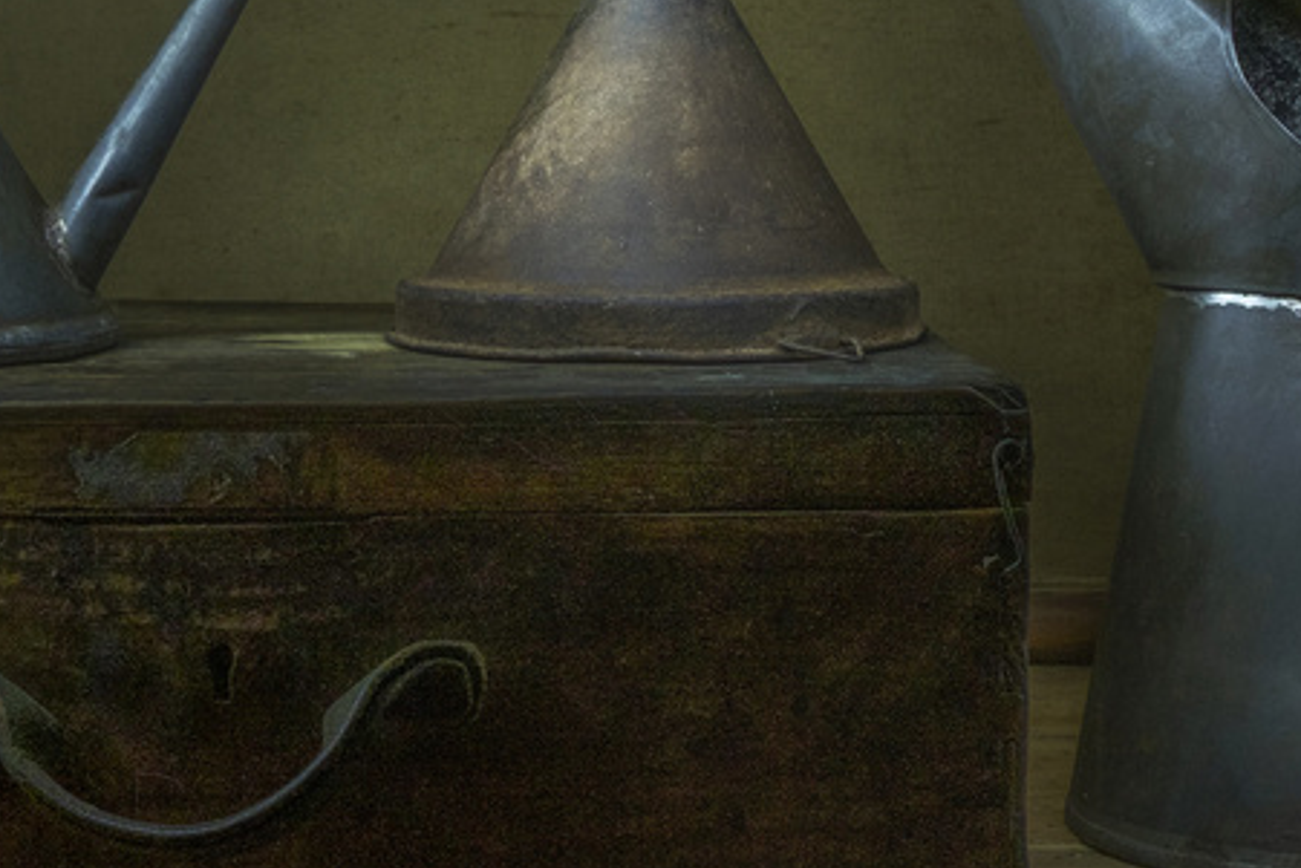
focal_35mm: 71
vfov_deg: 19.0
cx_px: 499
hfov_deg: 28.4
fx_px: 2567
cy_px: 186
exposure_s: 15
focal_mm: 21.4
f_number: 11
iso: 200
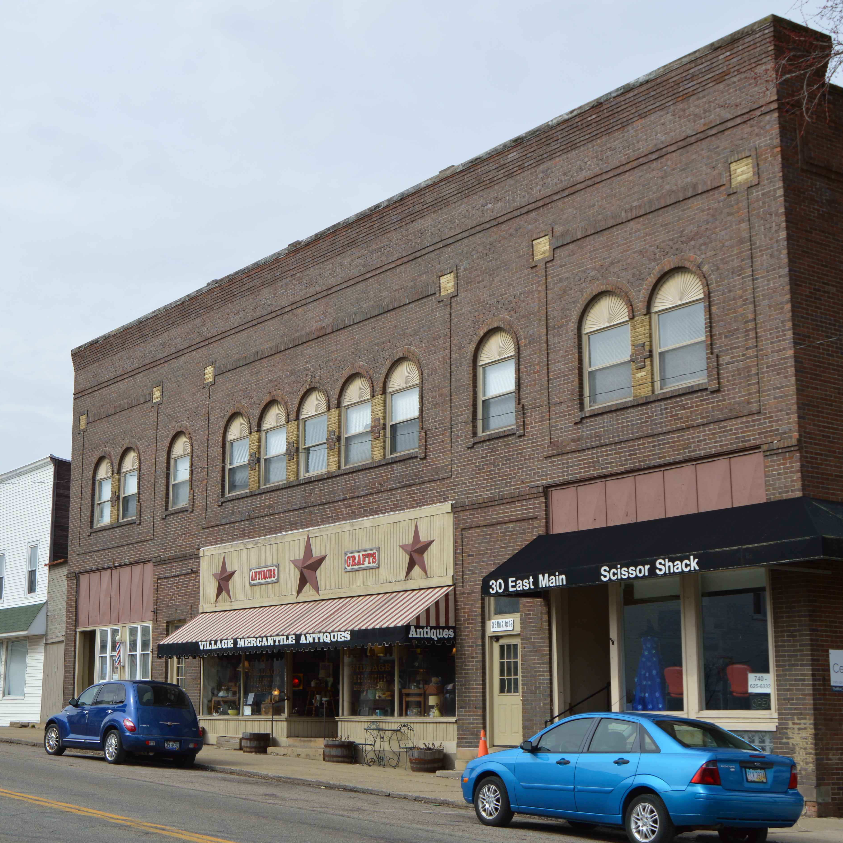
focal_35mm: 53
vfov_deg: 32.2
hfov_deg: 31.8
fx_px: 1460
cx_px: 239
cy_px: 422
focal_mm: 26
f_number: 8
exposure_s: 1/250
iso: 100
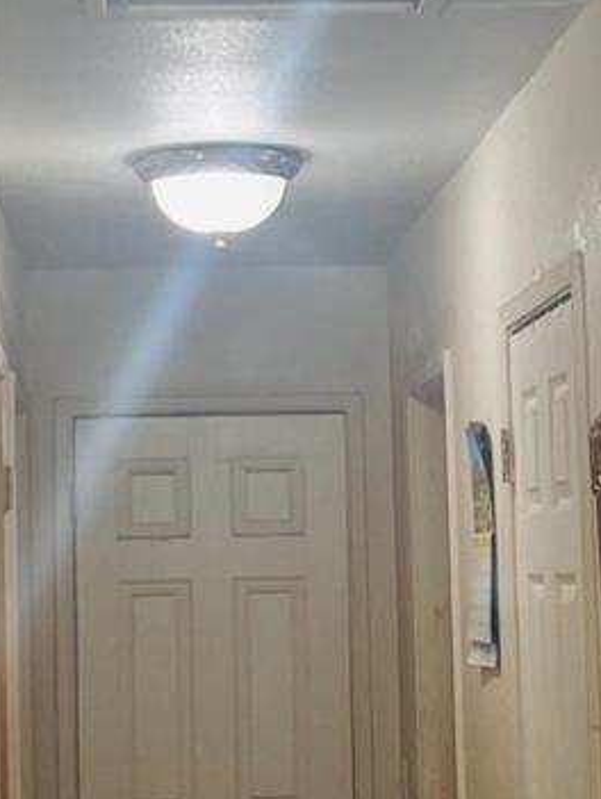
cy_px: 341
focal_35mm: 111
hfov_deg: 13.3
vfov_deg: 17.7
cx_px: 393
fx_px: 2565
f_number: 1.6
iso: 125
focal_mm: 5.1
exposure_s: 1/120
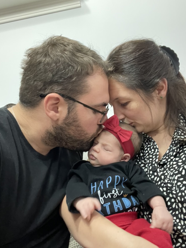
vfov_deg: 58.4
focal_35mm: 31
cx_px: 93
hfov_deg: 45.4
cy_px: 126
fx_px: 222
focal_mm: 2.71
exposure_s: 1/30
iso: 640
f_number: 2.2
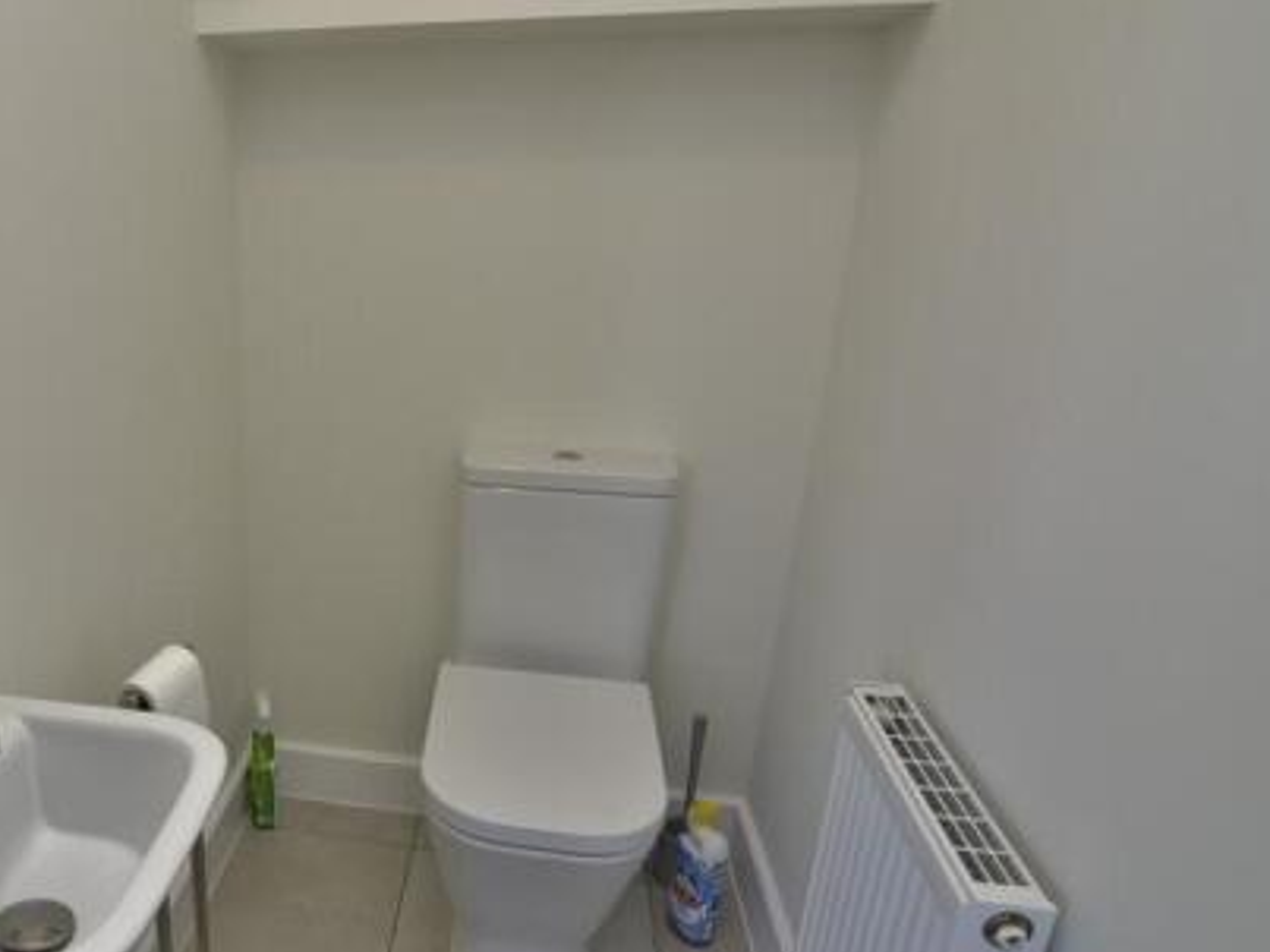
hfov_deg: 62.7
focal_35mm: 26
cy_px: 577
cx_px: 274
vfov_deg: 53.0
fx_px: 946
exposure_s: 1/60
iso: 400
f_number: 5.6
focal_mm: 11
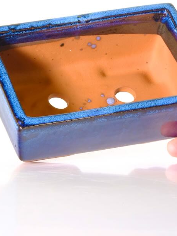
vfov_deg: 6.3
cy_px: 2
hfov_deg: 4.7
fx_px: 2154
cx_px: 80
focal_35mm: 316
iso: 4000
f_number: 16
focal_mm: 104.9
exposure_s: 1/10
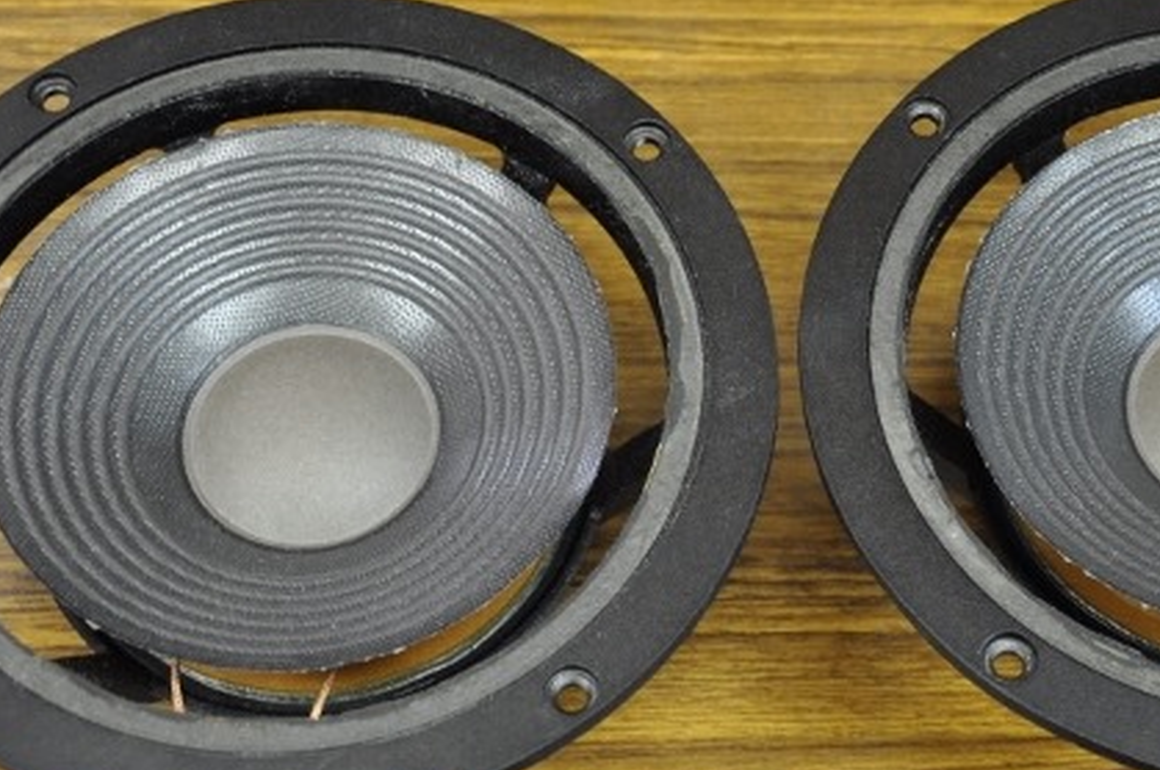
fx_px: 2767
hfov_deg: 23.6
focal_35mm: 86
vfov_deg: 15.8
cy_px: 395
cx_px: 742
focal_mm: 30
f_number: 4.2
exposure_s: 1/15
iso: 500
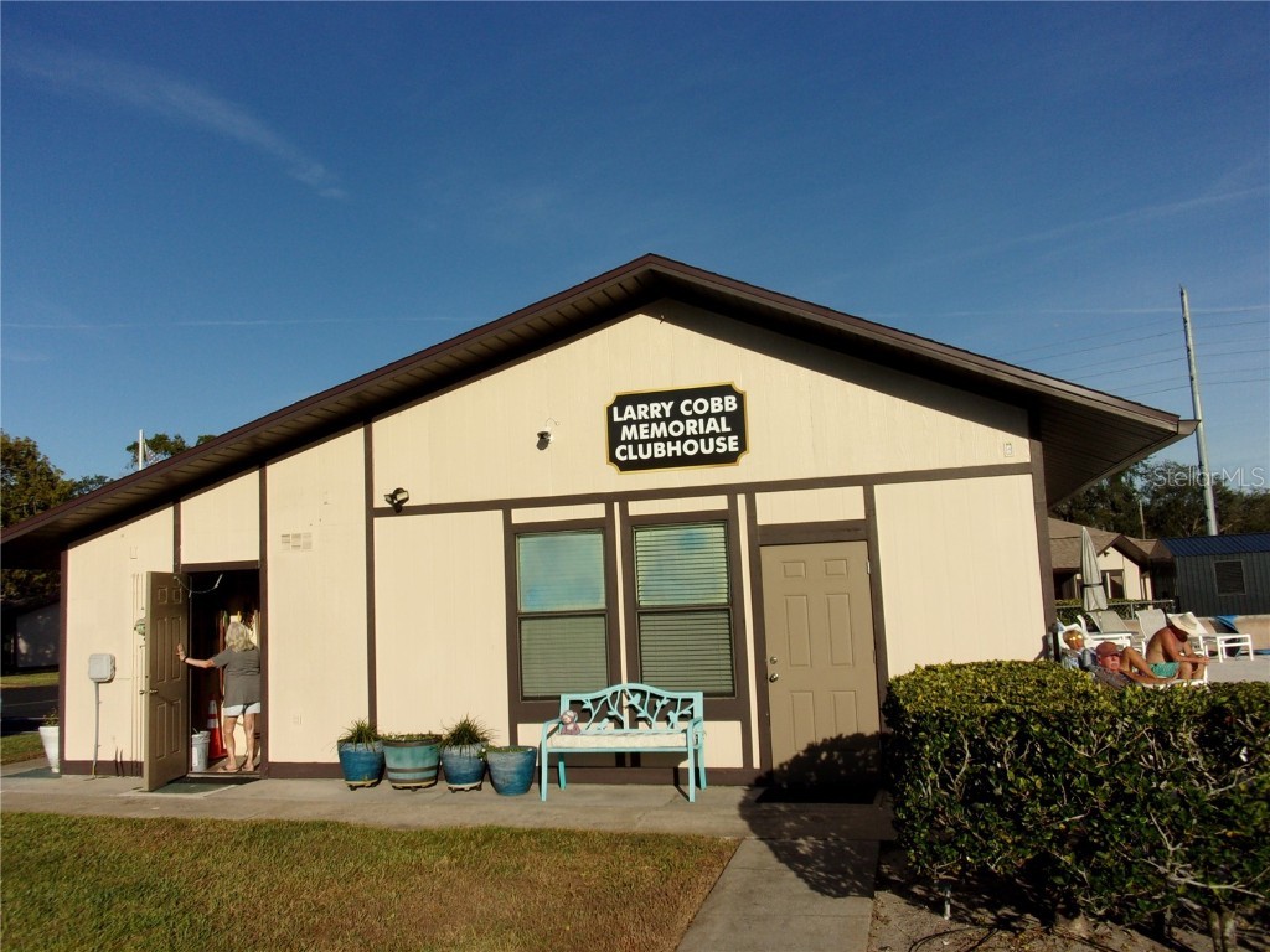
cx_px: 635
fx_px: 1027
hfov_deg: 63.4
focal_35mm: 28
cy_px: 476
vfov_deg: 49.7
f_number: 10.8
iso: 80
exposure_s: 1/200
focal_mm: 5.1
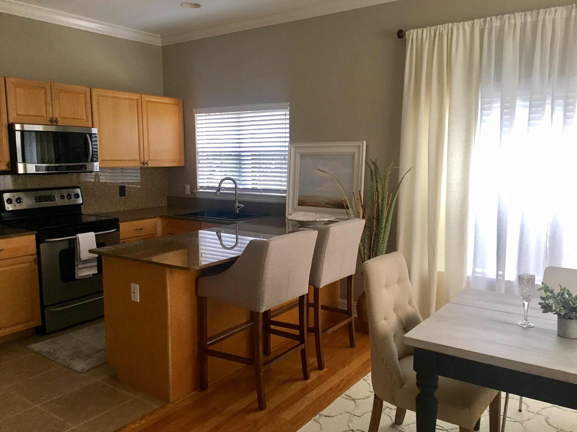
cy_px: 216
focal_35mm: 29
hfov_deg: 61.7
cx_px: 288
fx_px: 483
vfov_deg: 48.2
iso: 40
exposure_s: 1/30
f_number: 2.2
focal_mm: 4.15
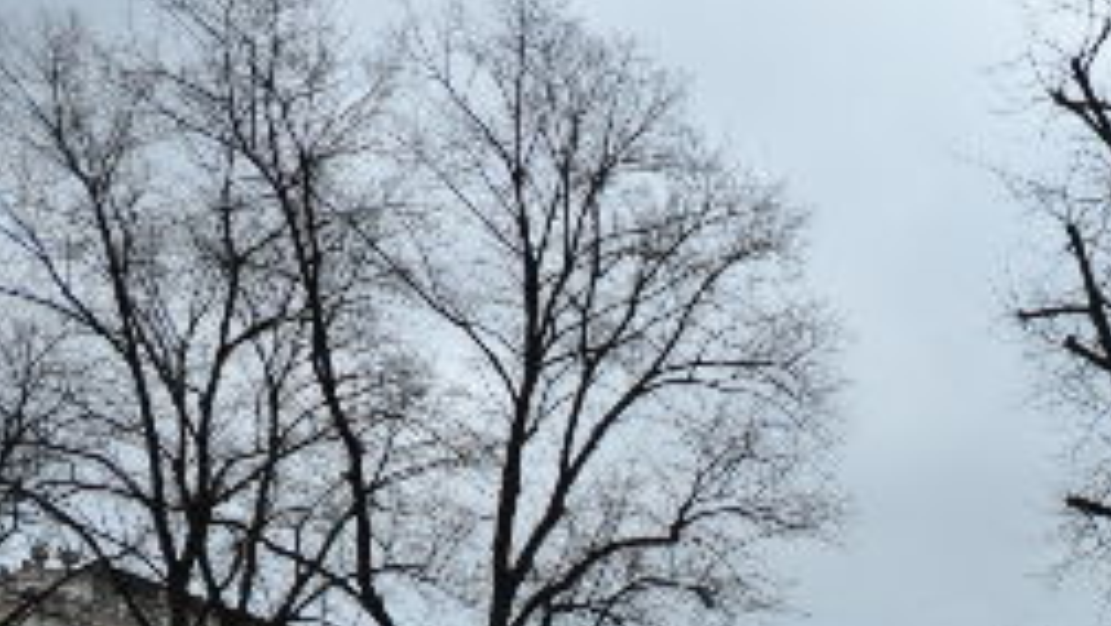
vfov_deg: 21.0
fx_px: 1356
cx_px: 1027
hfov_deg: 40.7
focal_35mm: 46
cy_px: 1001
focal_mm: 10
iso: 800
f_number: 4
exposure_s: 1/50
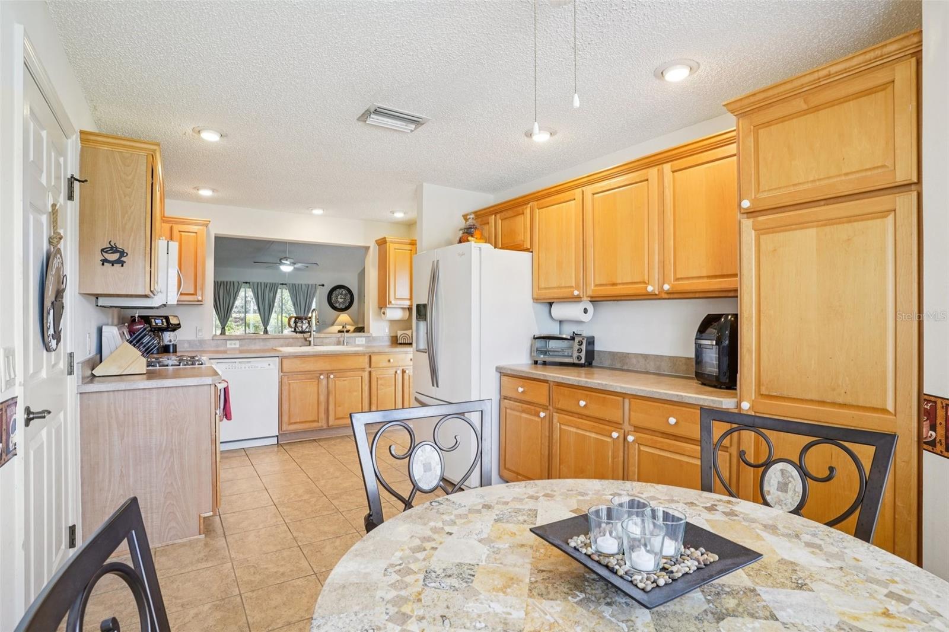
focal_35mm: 17
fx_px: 448
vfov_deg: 70.4
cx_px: 474
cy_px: 316
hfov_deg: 93.3
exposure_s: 1/15
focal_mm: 17
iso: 400
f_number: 9
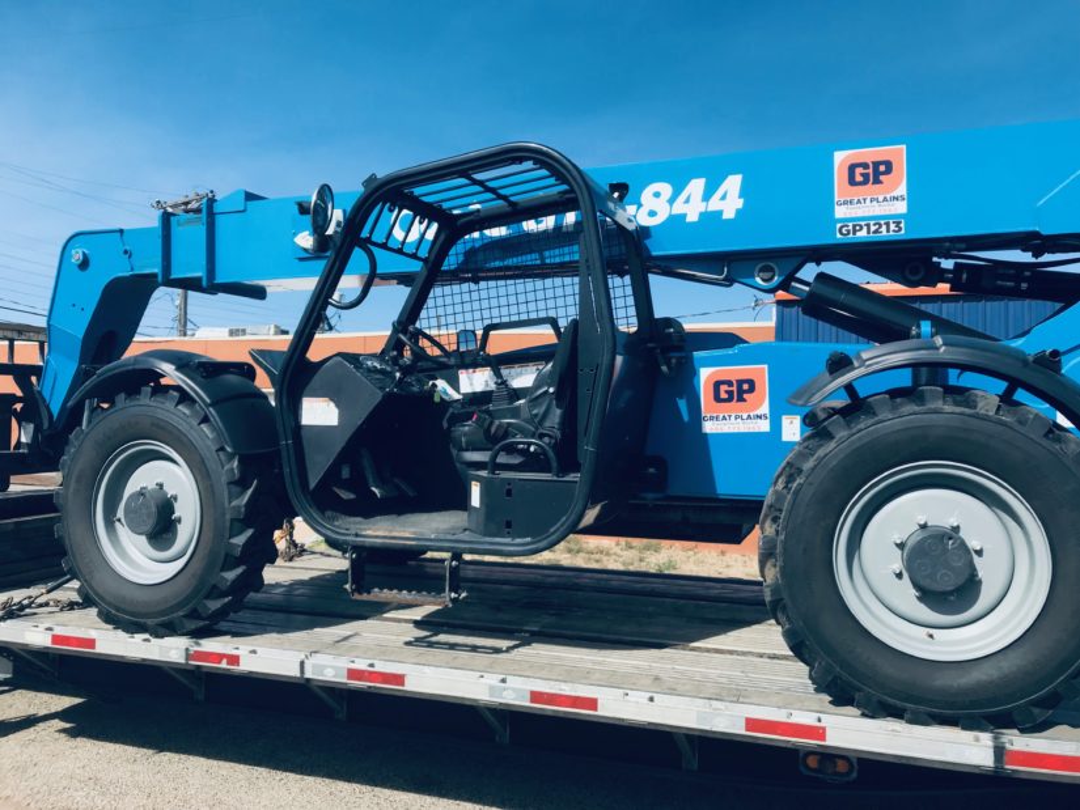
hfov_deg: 63.4
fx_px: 874
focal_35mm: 28
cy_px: 405
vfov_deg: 49.8
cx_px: 540
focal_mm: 3.99
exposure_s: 1/1742
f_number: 1.8
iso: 20
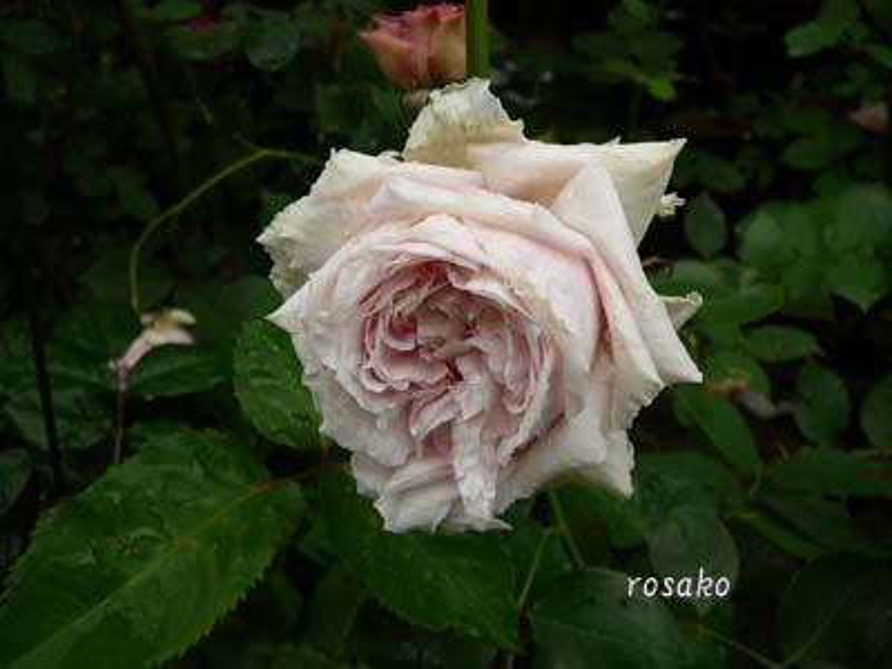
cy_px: 334
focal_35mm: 35
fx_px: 902
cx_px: 446
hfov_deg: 52.6
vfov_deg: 40.7
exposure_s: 1/250
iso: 80
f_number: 2.8
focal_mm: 5.2
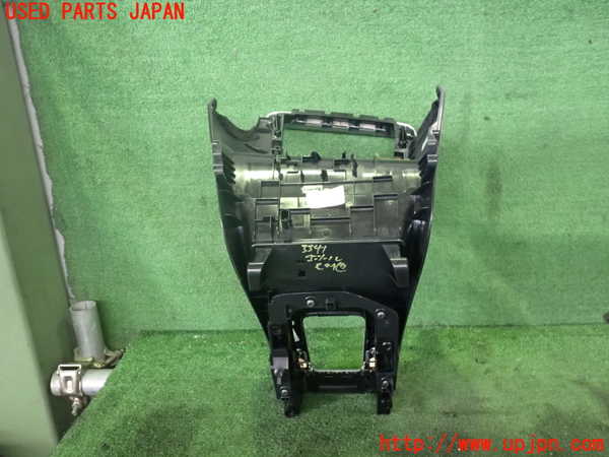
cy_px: 228
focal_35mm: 30
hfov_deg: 60.0
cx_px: 304
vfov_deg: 46.8
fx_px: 528
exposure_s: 1/80
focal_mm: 5.4
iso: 1250
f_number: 2.3
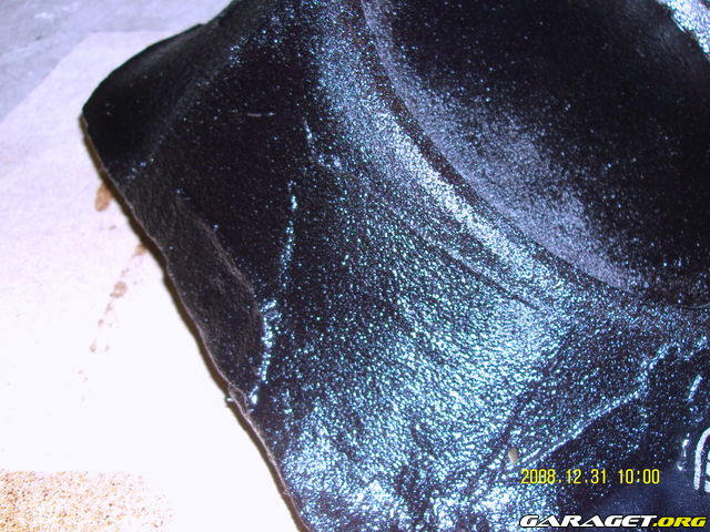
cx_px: 355
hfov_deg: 50.1
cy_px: 266
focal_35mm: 37
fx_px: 759
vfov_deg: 38.7
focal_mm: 6.2
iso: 80
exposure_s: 1/40
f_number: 2.8
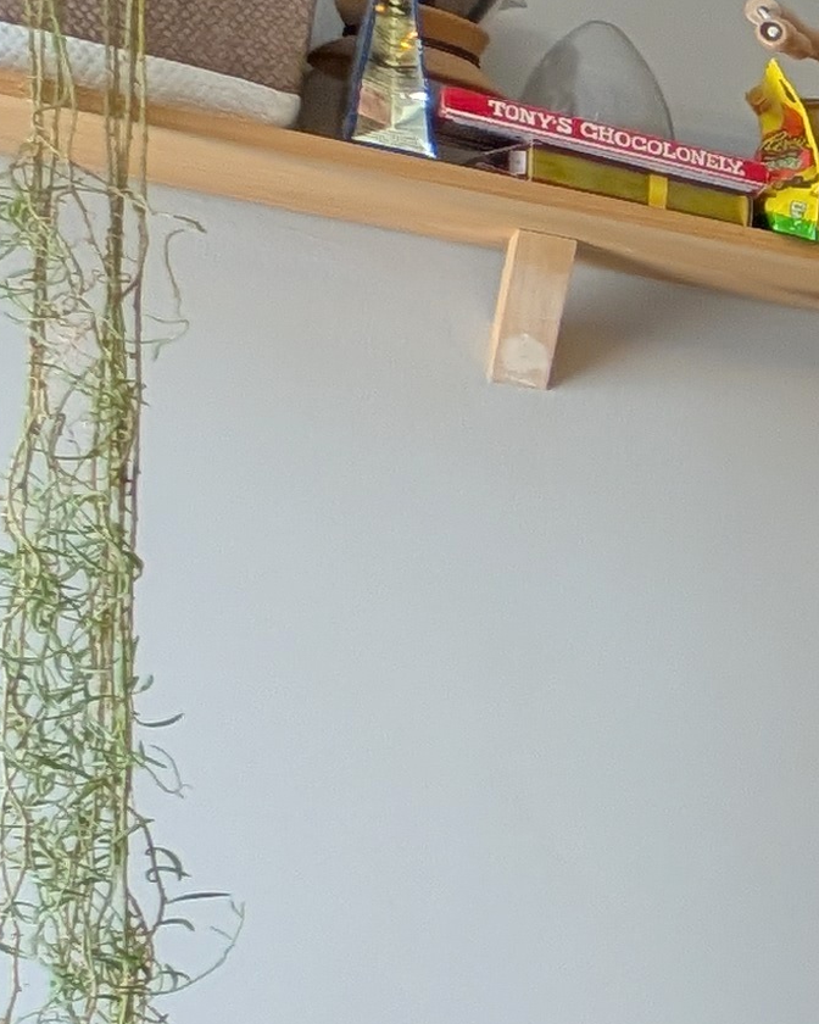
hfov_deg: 11.9
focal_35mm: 57
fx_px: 1727
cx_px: 2390
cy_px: 827
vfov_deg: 32.1
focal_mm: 2.23
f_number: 1.95
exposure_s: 1/60
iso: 203
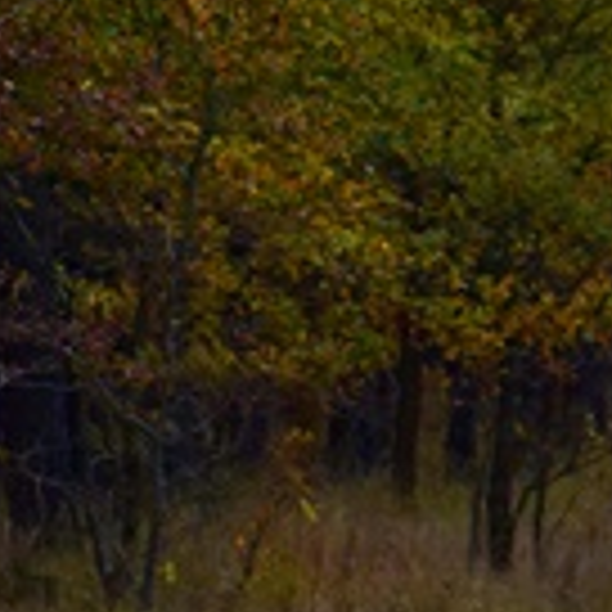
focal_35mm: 526
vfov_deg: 3.3
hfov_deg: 3.3
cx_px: 1665
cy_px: -25
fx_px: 10521
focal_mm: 70
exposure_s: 1/800
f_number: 5.6
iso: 800
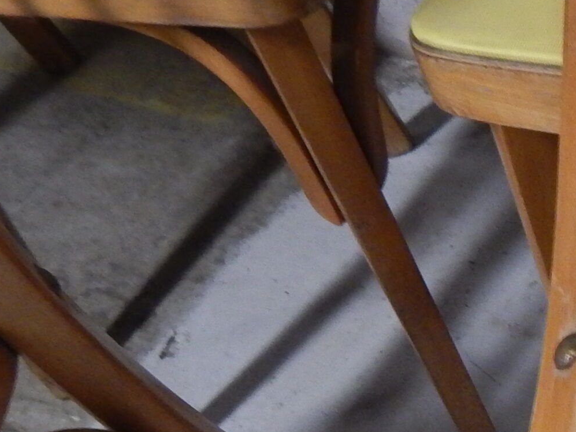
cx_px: 908
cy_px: 560
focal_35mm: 72
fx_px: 1198
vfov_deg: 19.0
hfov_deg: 21.7
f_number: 3
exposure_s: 1/15
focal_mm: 4
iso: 400
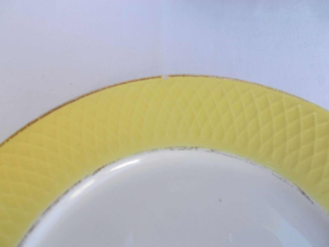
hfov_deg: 67.3
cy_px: 124
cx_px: 164
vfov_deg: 53.1
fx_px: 247
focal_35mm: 26
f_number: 3.2
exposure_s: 1/100
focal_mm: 4.6
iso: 80
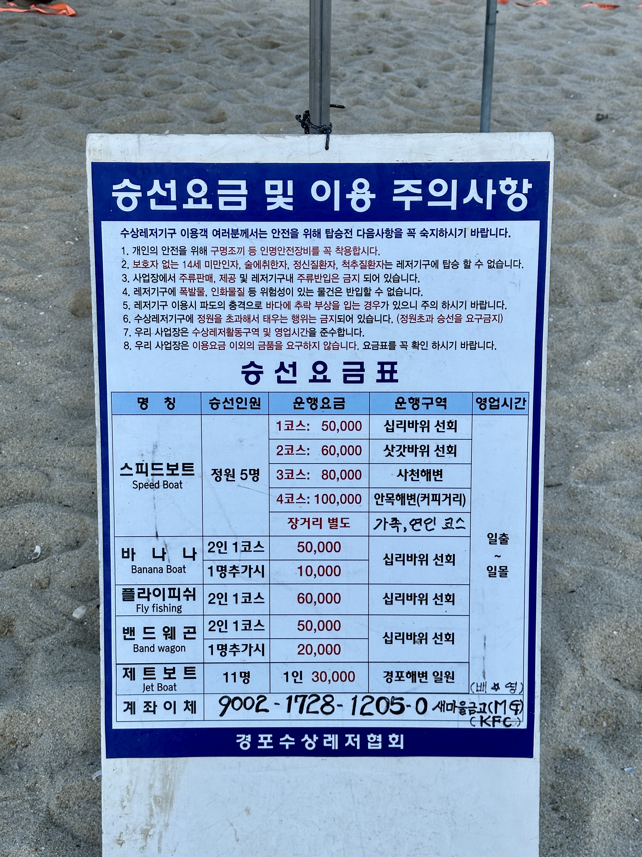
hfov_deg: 30.3
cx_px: 321
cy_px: 428
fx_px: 1187
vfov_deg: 39.7
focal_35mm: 48
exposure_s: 1/2597
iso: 64
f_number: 1.78
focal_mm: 6.86
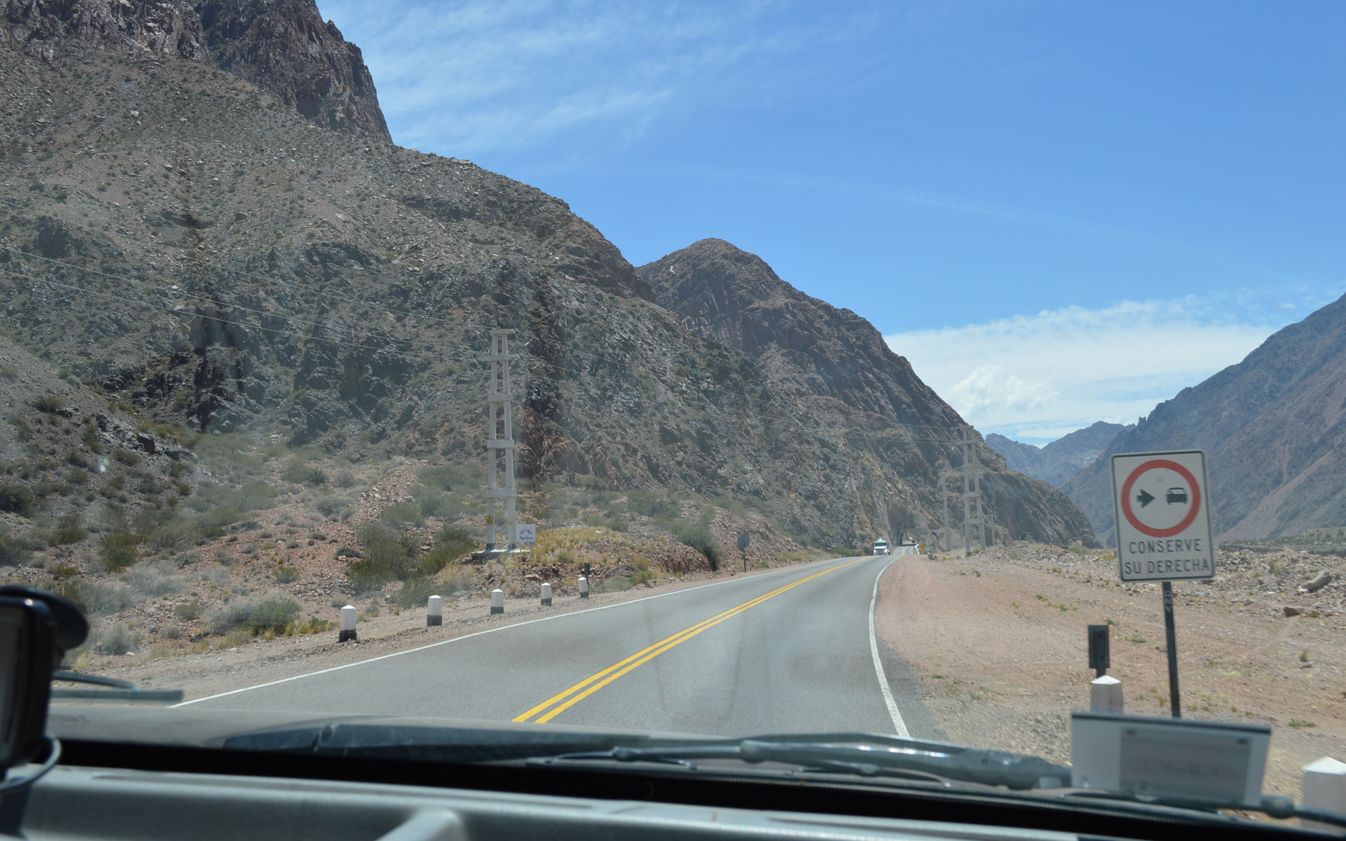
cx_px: 673
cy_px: 401
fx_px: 1357
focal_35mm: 37
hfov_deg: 52.7
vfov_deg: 34.4
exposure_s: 1/250
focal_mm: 24
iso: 100
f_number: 8
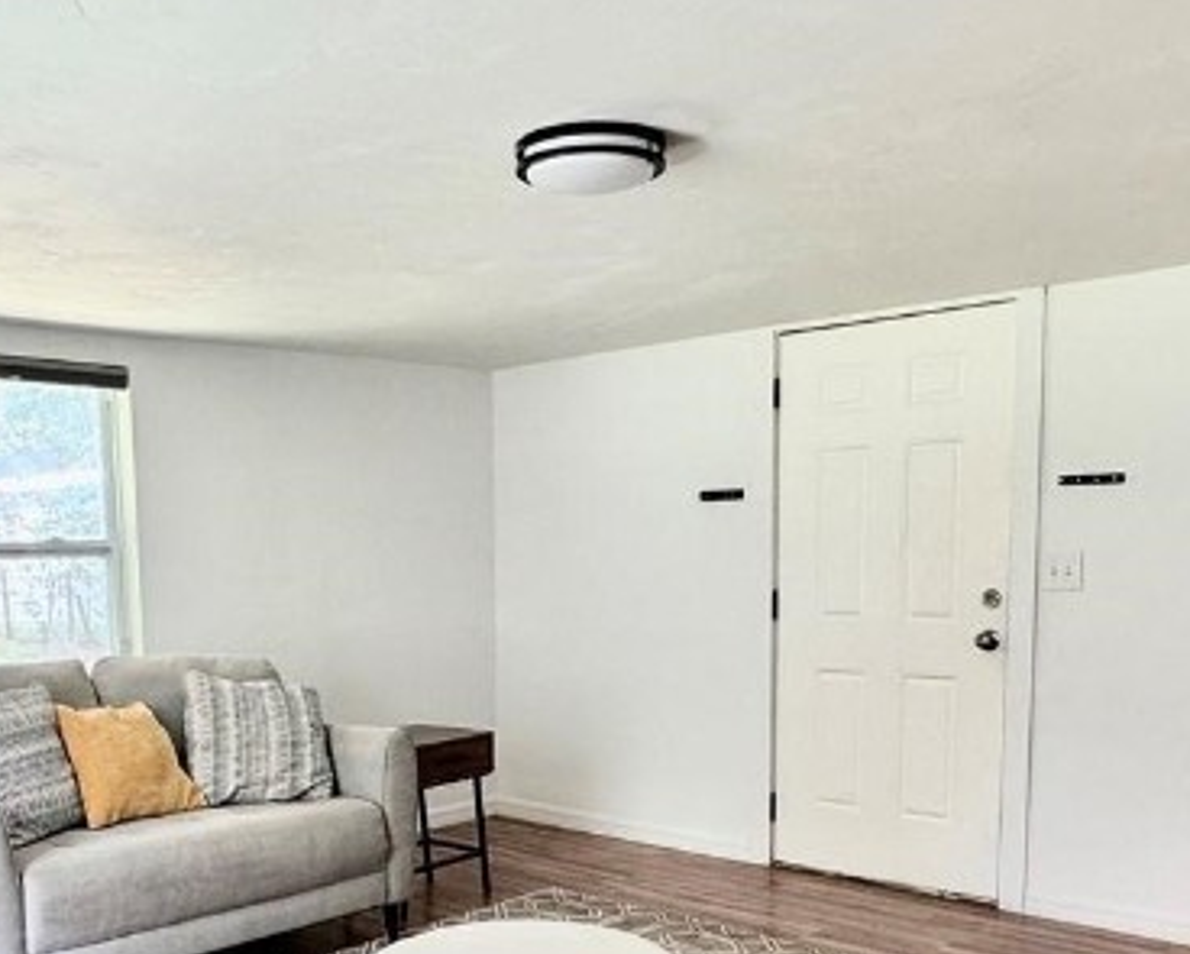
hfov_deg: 47.6
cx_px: 472
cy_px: 741
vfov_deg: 38.0
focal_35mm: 38
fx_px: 1339
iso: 200
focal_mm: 2.22
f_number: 2.2
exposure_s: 1/60
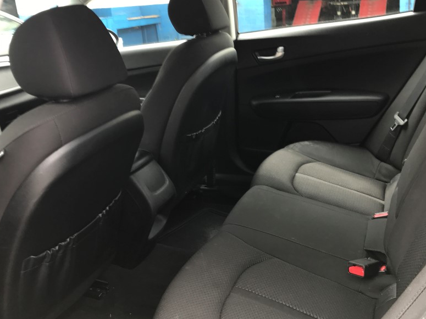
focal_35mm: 37
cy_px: 128
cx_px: 220
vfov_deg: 38.5
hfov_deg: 50.1
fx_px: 455
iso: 25
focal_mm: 3.99
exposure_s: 1/45
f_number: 1.8
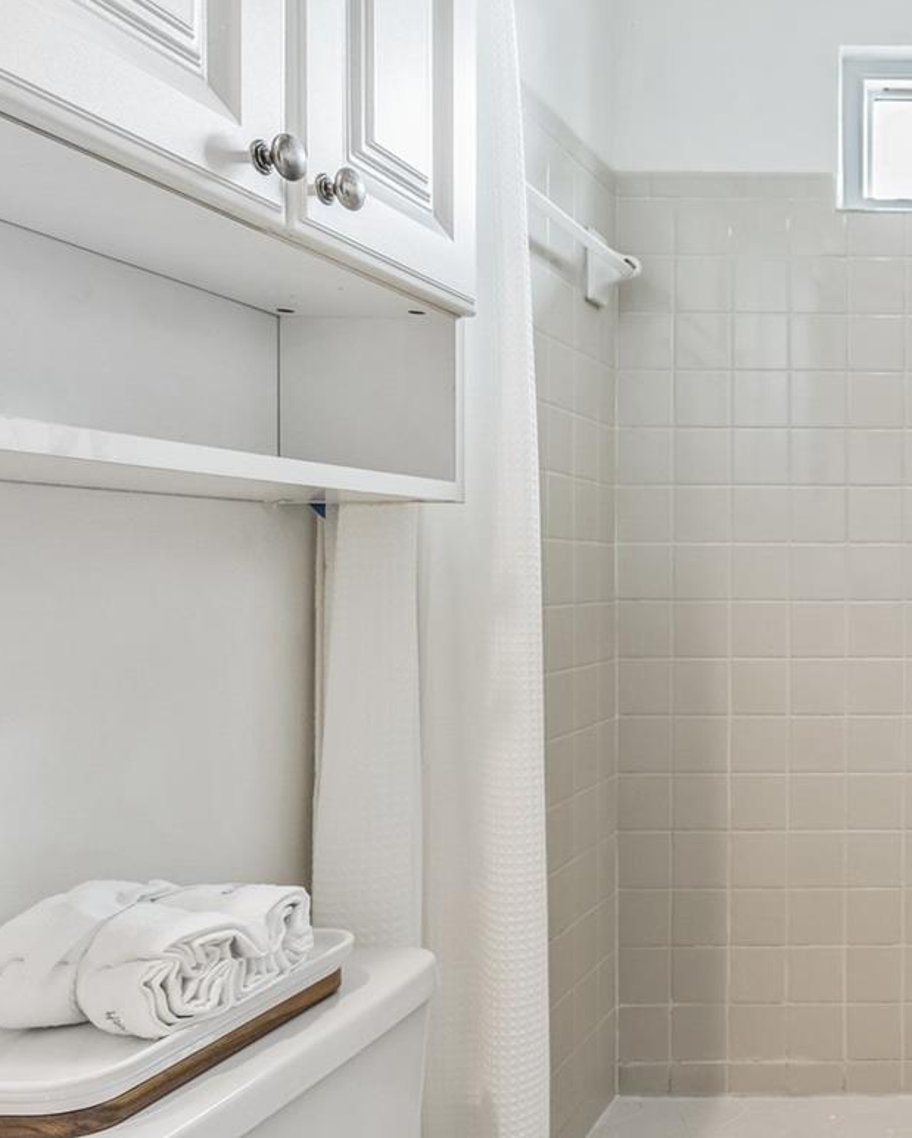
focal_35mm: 33
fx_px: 1113
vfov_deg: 54.2
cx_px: 1033
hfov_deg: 36.7
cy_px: 545
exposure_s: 1/3
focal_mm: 17
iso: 200
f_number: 8
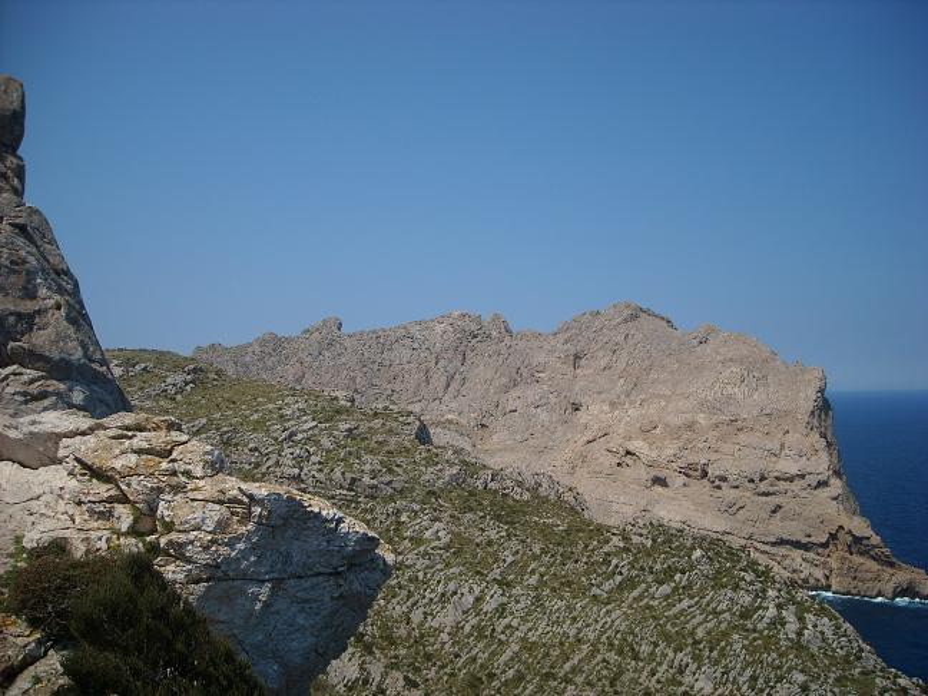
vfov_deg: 40.7
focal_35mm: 35
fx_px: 938
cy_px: 348
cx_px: 464
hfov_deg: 52.6
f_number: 5.6
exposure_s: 1/500
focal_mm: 5.7
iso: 64
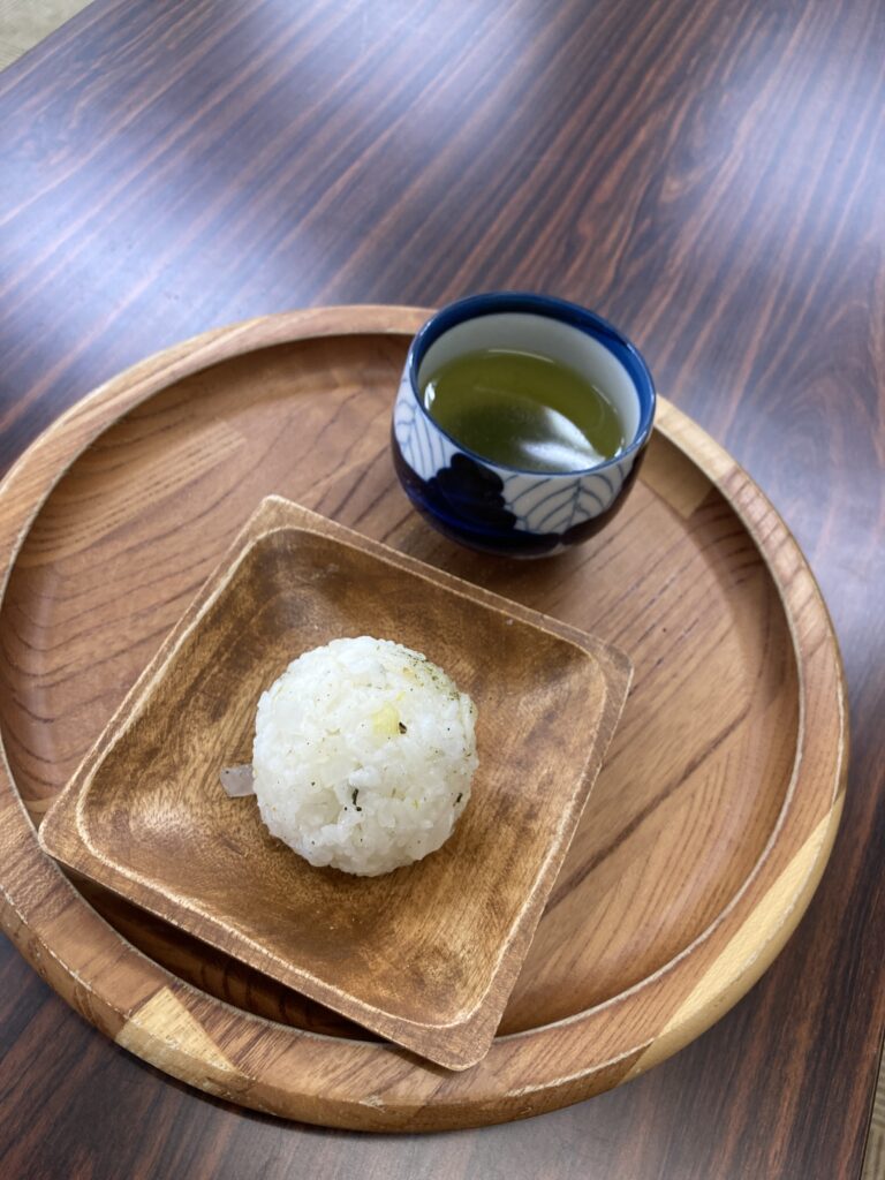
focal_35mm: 28
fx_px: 954
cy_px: 590
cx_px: 442
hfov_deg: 49.7
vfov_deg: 63.4
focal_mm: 3.99
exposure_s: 1/60
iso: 80
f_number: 1.8
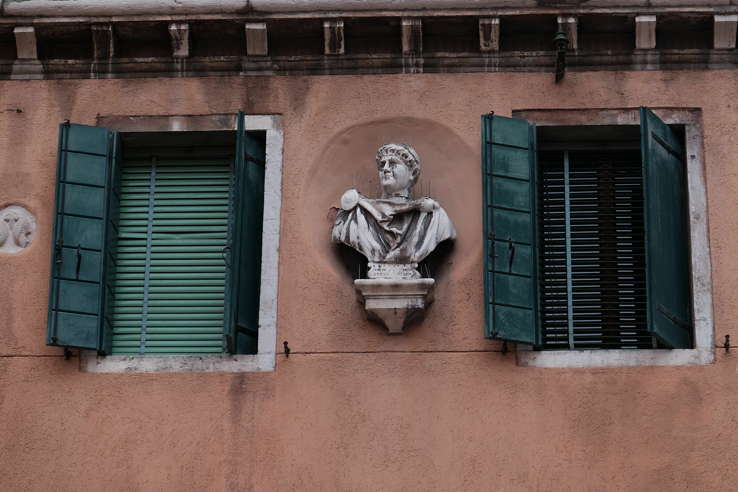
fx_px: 2419
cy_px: 246
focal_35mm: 118
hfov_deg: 17.3
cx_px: 369
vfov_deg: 11.6
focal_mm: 78.7
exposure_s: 1/58
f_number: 5.6
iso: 200
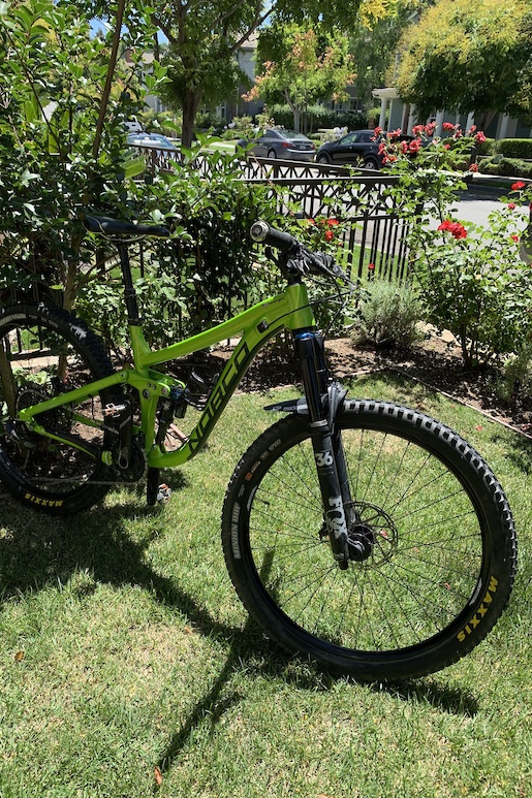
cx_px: 230
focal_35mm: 28
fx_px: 621
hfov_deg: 46.3
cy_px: 404
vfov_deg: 65.5
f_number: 1.8
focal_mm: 4.25
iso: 25
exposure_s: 1/620
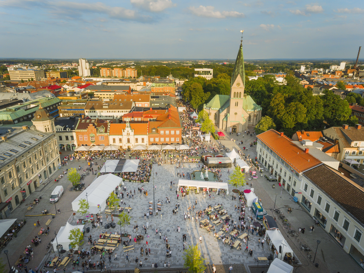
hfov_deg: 81.8
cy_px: 136
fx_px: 210
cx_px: 182
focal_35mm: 20
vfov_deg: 65.9
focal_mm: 3.61
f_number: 2.8
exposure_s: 1/470
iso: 100
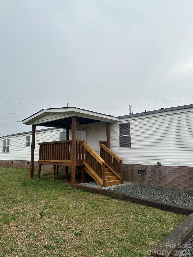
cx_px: 97
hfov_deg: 54.9
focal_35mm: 25
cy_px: 127
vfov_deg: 69.4
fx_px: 186
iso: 80
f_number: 1.78
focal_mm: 6.86
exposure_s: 1/676
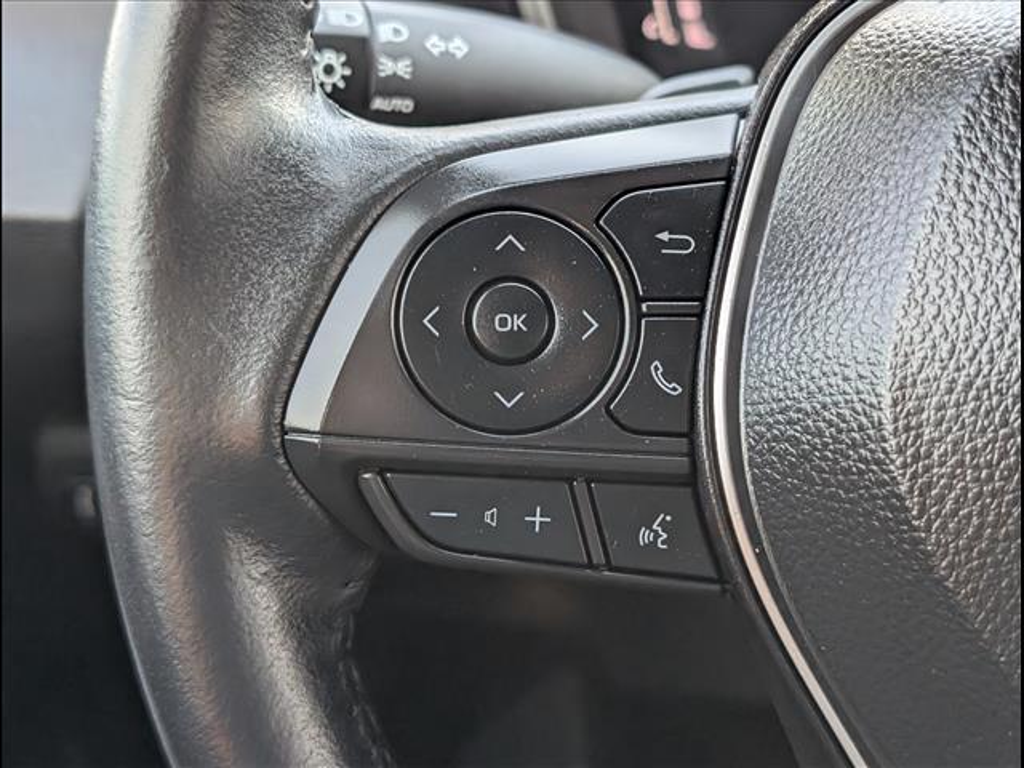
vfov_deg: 29.7
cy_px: 384
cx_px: 512
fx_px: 1450
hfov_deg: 38.9
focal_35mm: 49
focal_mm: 6.9
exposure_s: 1/196
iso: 296
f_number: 1.68
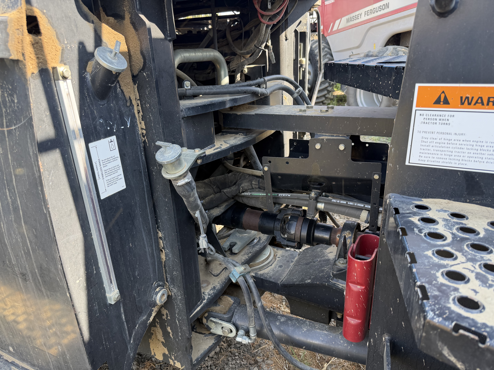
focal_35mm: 24
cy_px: 185
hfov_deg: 71.6
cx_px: 247
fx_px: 343
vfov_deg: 56.8
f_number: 1.78
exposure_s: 1/290
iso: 80
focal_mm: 6.76
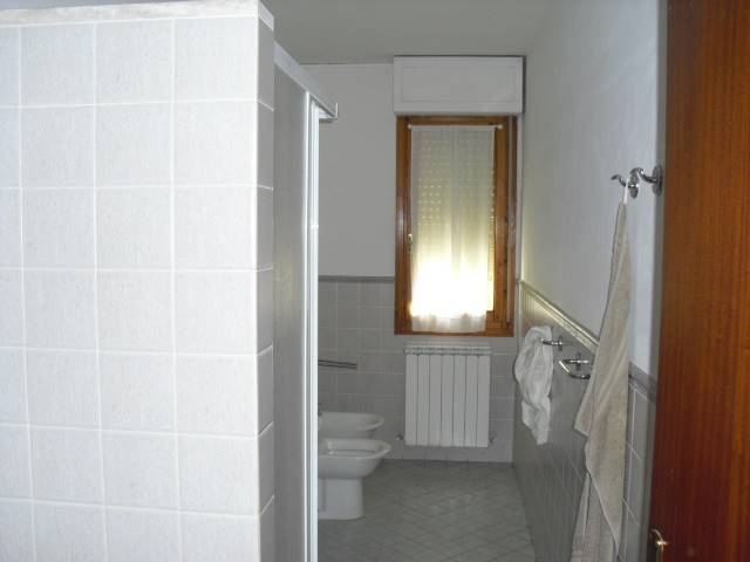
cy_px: 281
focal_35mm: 36
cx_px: 375
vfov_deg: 39.7
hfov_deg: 51.4
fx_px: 780
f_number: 3.1
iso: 200
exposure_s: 1/60
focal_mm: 6.3
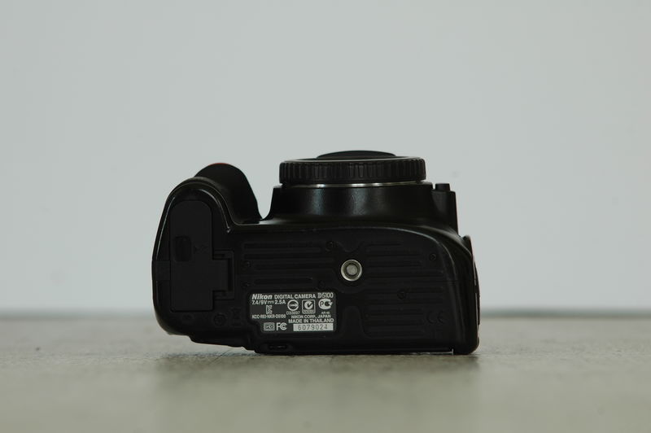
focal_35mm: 202
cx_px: 326
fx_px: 3659
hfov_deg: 10.2
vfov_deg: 6.8
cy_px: 216
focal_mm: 135
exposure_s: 1/10
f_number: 7.1
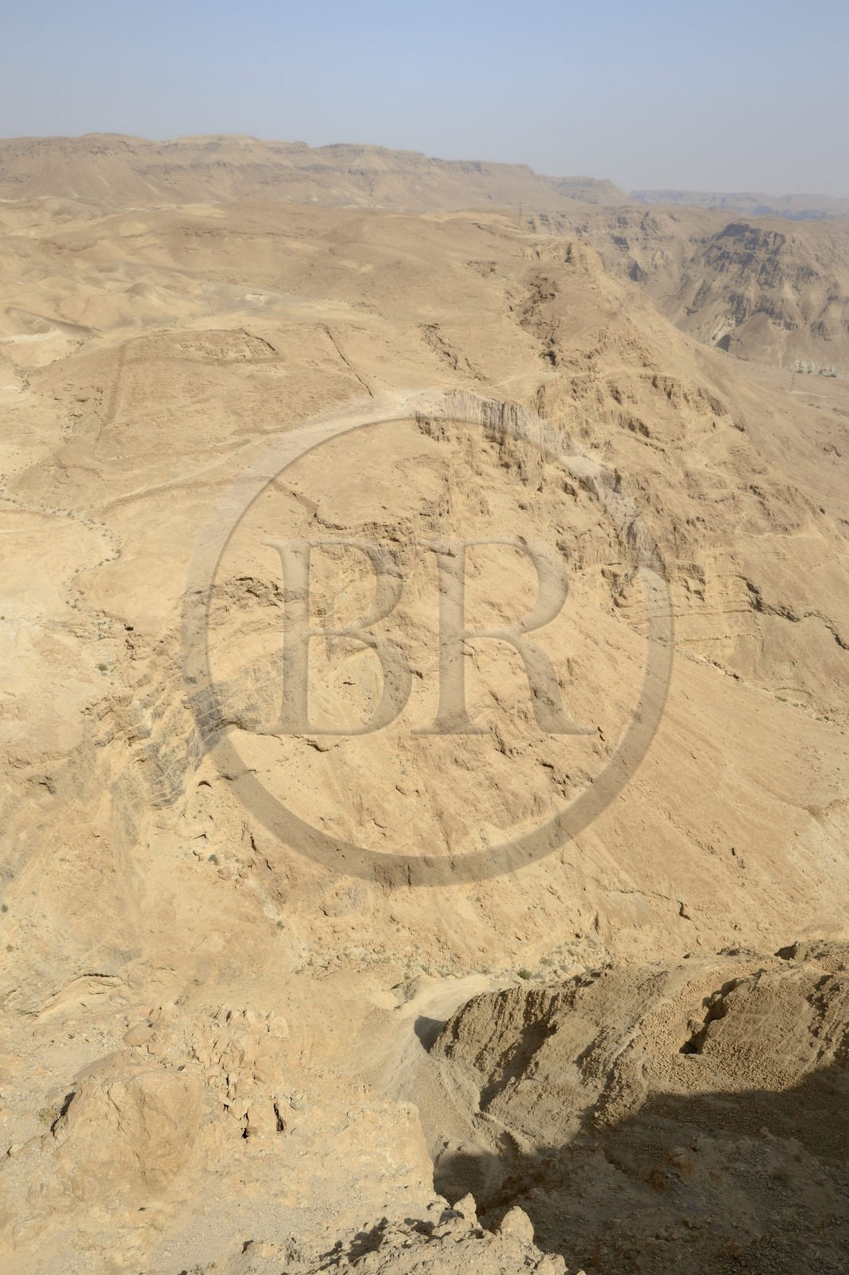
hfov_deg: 53.1
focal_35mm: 24
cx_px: 424
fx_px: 850
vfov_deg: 73.8
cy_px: 638
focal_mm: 24
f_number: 9
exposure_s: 1/250
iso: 100
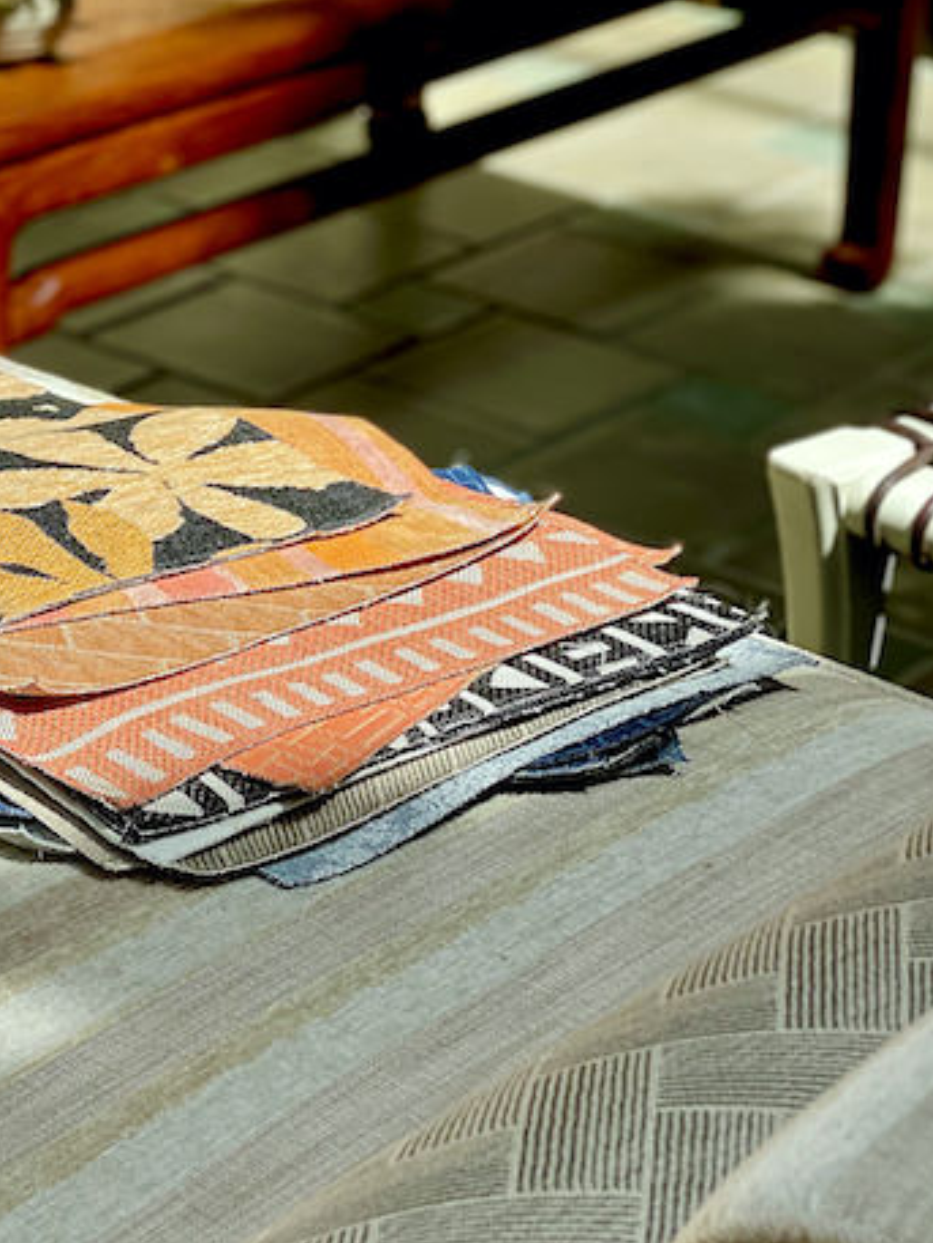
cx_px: 99
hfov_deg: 13.7
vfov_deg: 18.3
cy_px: 416
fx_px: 3843
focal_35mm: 107
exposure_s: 1/826
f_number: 2
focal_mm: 6
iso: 20
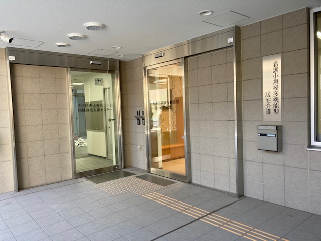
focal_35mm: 28
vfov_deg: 49.7
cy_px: 120
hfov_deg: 63.4
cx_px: 160
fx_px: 260
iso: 50
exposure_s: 1/121
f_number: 1.8
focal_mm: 3.99
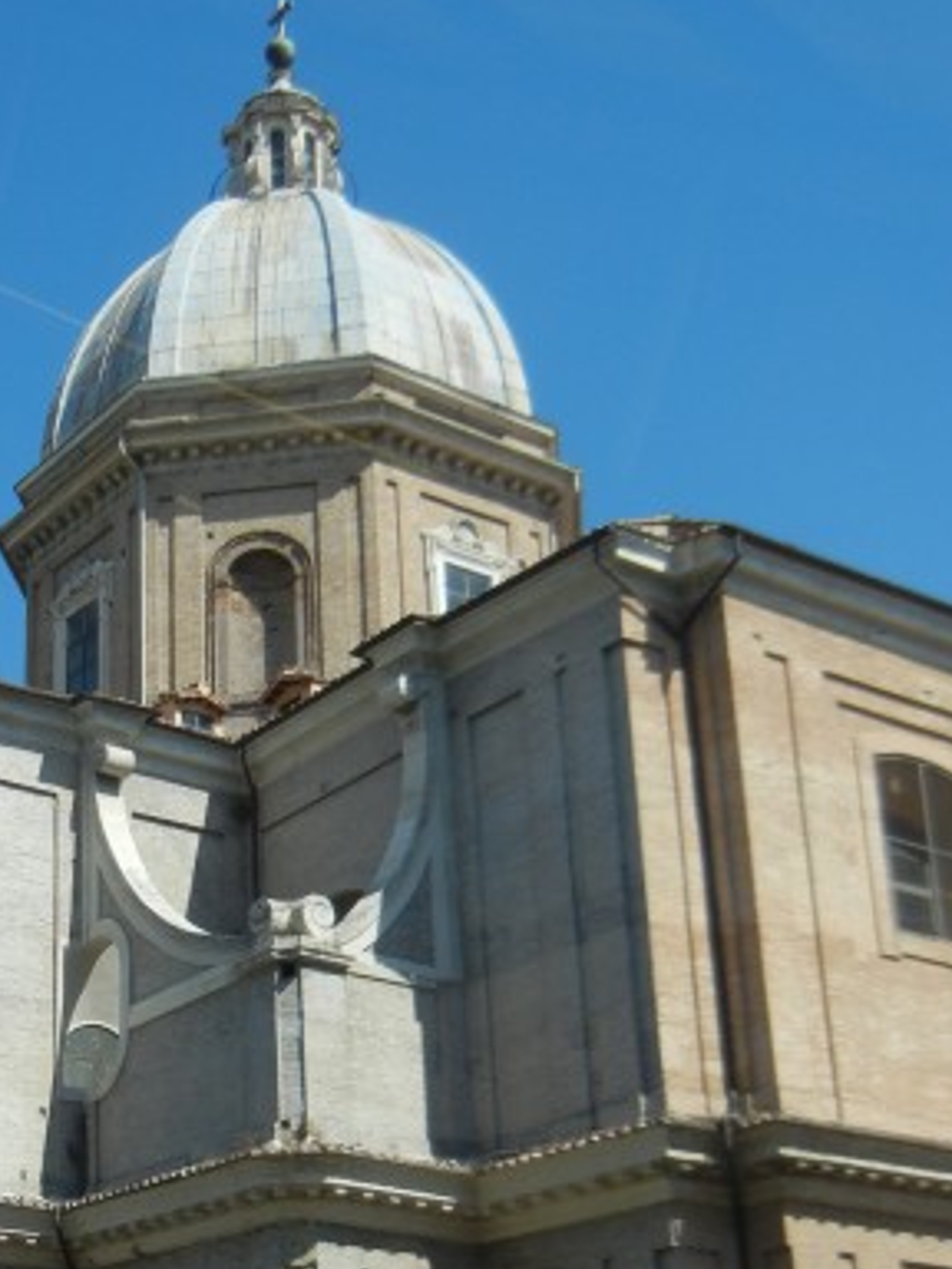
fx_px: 2200
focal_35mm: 60
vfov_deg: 31.6
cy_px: 942
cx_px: 145
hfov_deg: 23.9
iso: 160
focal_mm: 5.4
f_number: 7
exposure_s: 1/376
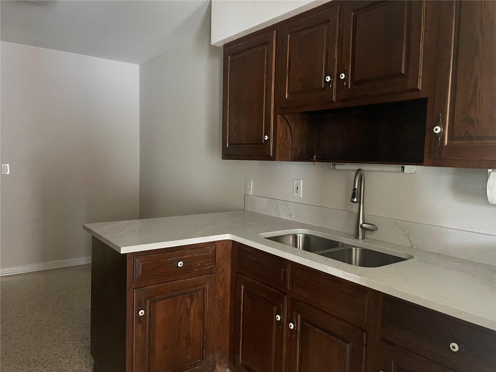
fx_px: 373
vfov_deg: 53.1
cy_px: 186
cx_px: 248
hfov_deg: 67.3
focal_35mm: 26
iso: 800
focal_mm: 4.2
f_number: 1.6
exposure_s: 1/30
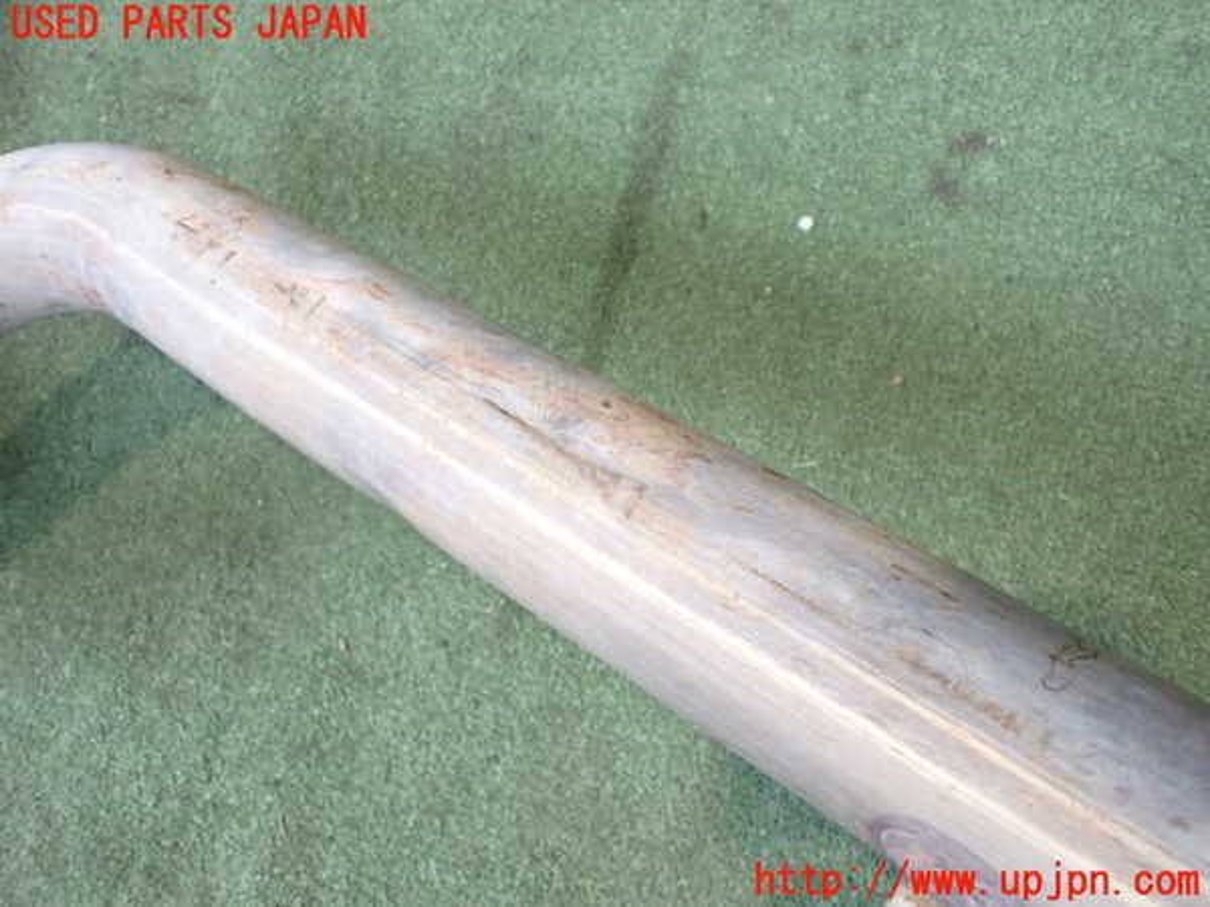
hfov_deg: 60.0
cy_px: 454
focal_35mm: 30
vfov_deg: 46.8
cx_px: 605
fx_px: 1049
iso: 800
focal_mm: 5.4
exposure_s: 1/100
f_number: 2.3
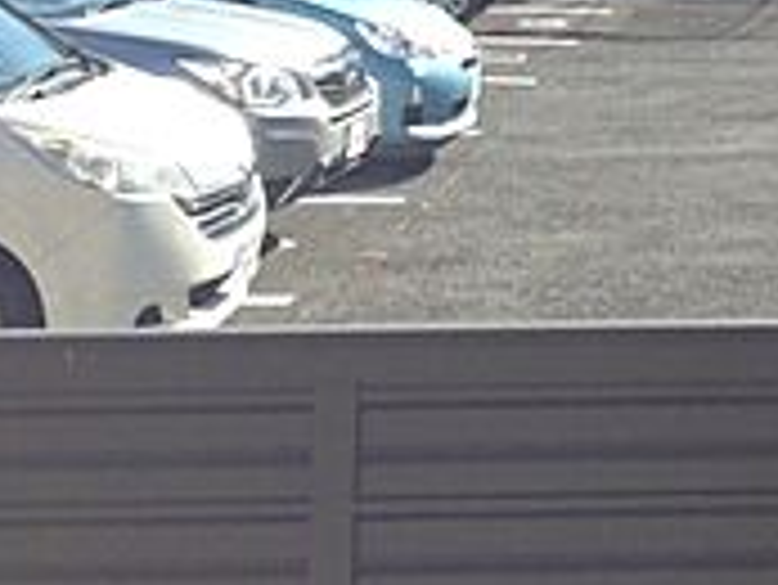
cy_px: -414
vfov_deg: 11.4
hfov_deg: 15.3
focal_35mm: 122
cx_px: 1034
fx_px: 2744
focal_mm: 4.12
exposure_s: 1/861
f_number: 2.4
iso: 50
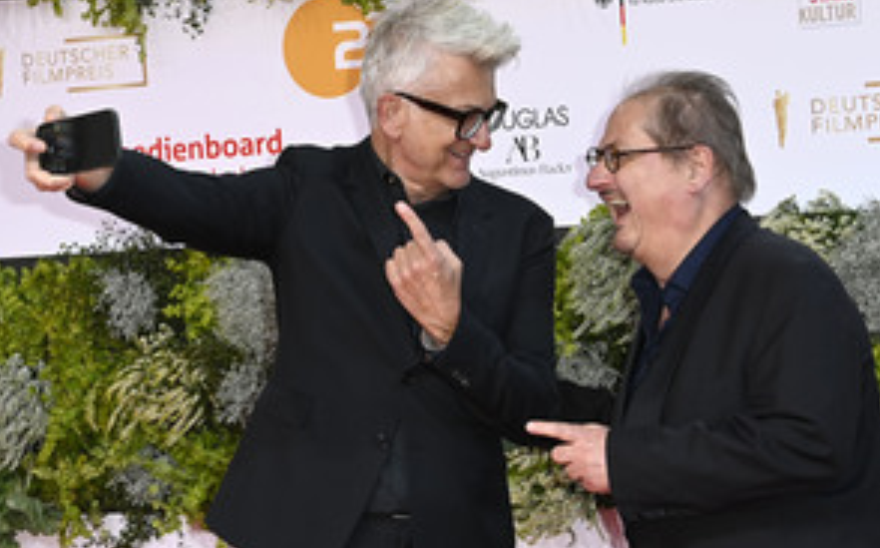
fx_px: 2324
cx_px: 477
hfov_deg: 21.4
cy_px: 338
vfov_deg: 13.4
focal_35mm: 97
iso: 400
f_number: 6.3
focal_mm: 62
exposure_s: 1/250
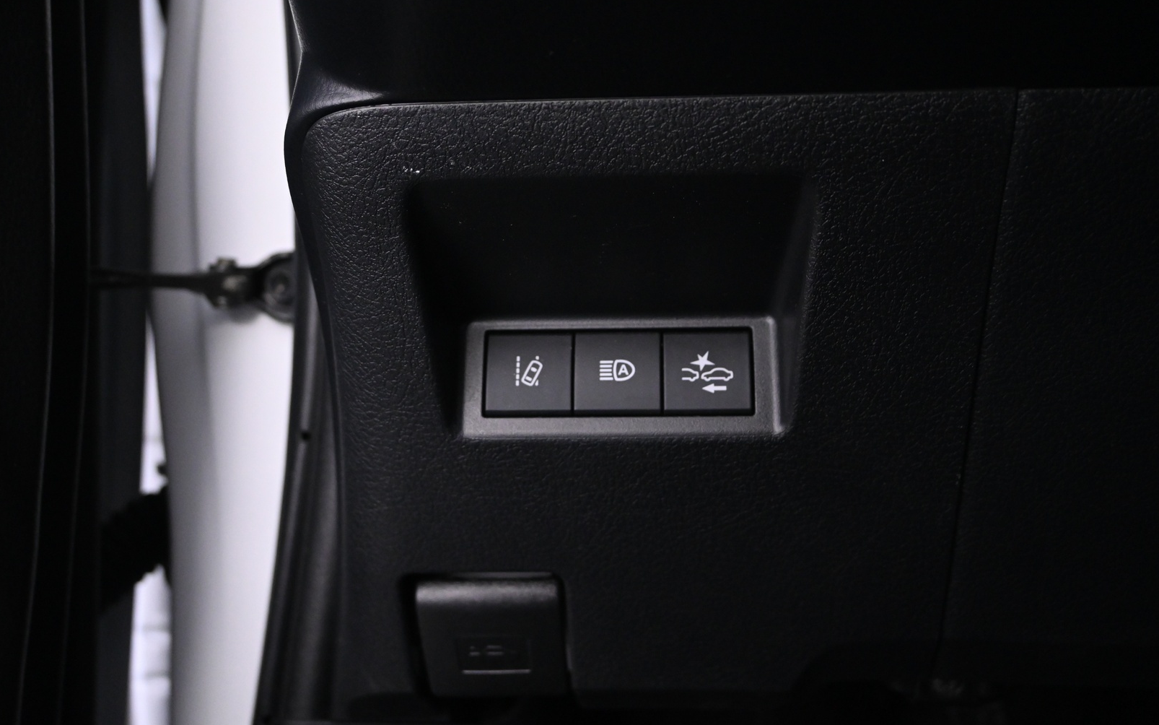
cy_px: 348
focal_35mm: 38
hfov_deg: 51.8
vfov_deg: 33.8
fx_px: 1193
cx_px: 582
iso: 2500
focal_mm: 24.5
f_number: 4.2
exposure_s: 1/15
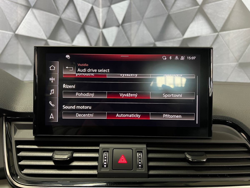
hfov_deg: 67.3
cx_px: 125
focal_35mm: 26
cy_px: 94
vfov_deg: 53.1
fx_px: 188
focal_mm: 5.7
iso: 500
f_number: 1.5
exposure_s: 1/40
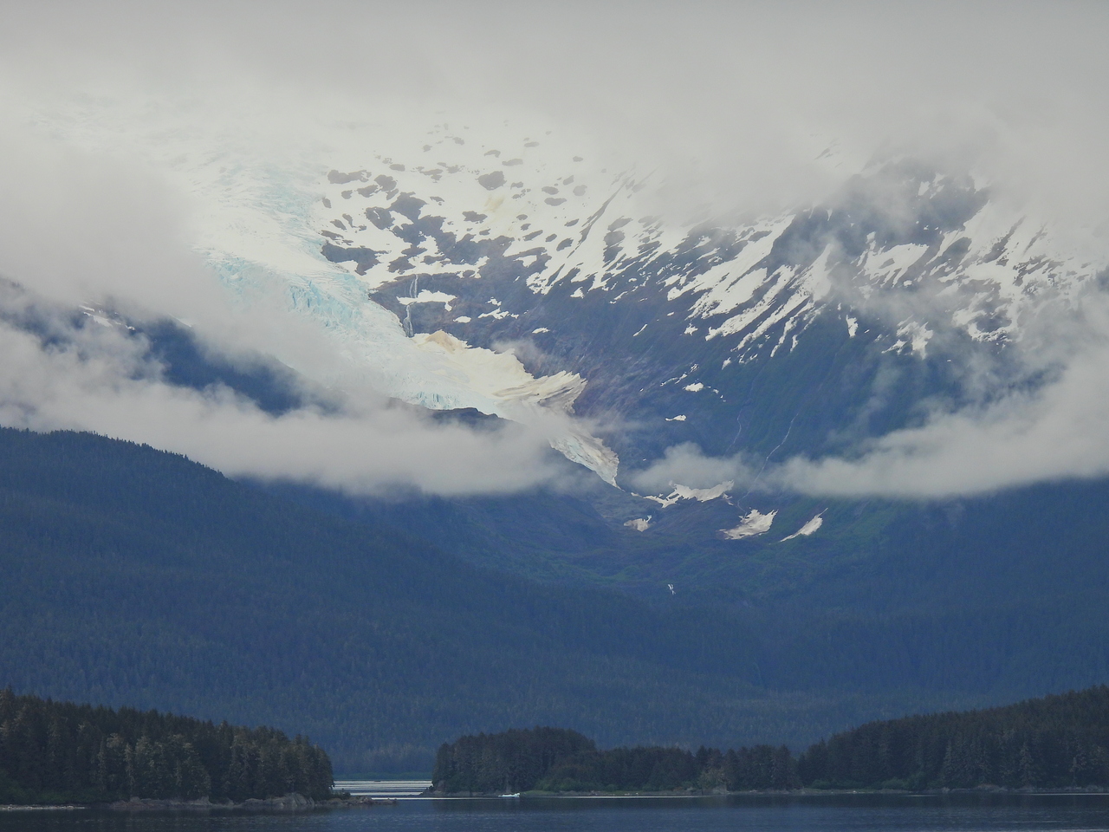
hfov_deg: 7.6
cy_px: 416
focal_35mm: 260
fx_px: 8330
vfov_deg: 5.7
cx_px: 554
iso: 100
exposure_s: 1/800
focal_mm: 46.4
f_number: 4.5
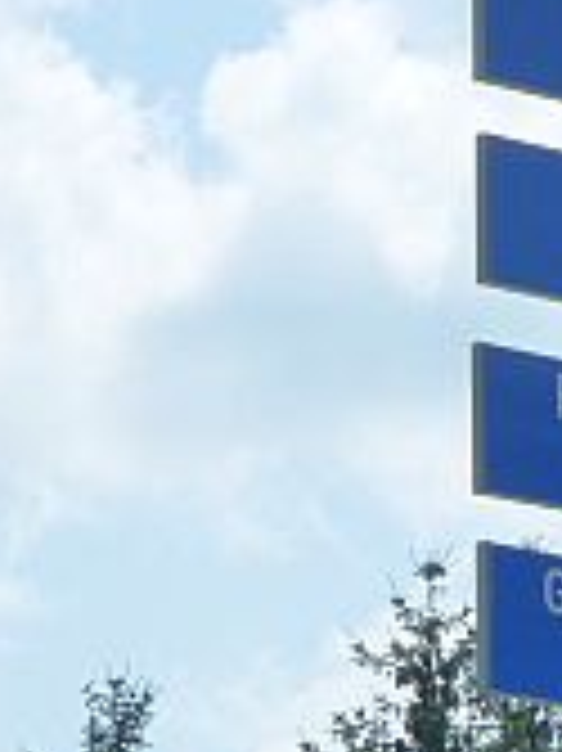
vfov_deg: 5.5
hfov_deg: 4.1
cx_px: 901
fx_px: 7781
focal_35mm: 359
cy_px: 977
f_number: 5.3
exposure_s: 1/800
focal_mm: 19.4
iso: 160
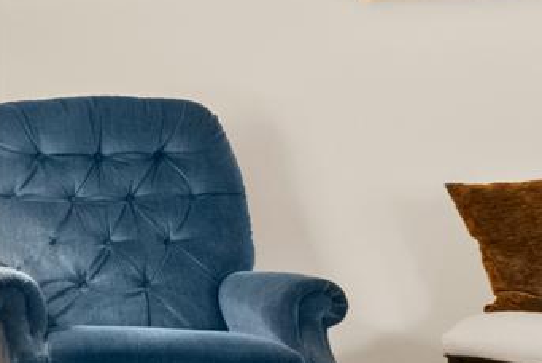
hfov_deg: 15.2
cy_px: 6
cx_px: -701
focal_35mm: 90
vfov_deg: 15.0
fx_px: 1356
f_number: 9
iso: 400
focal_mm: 10
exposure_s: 1/1.25
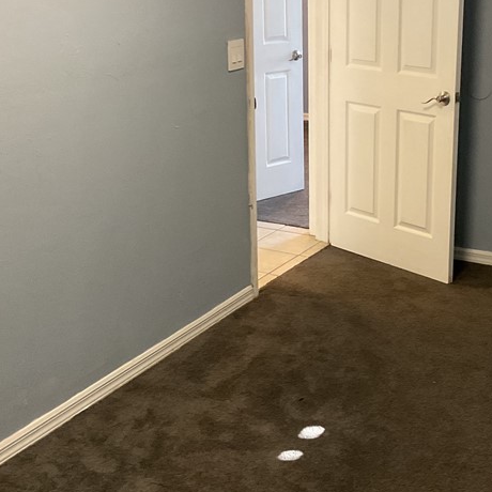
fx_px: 917
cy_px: 165
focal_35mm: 57
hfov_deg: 29.8
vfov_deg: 29.8
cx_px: 325
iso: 250
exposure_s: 1/60
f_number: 1.8
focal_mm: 3
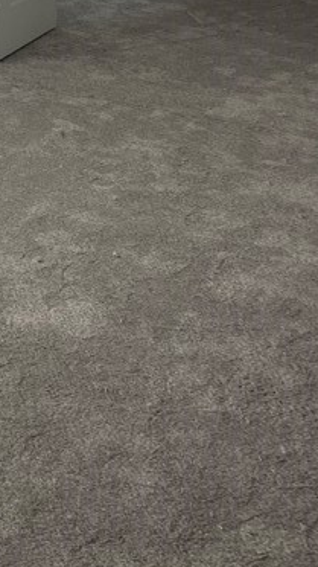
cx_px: -202
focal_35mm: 78
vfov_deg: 25.0
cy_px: -82
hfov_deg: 14.2
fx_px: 1170
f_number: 1.6
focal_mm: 4.2
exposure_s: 1/150
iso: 32
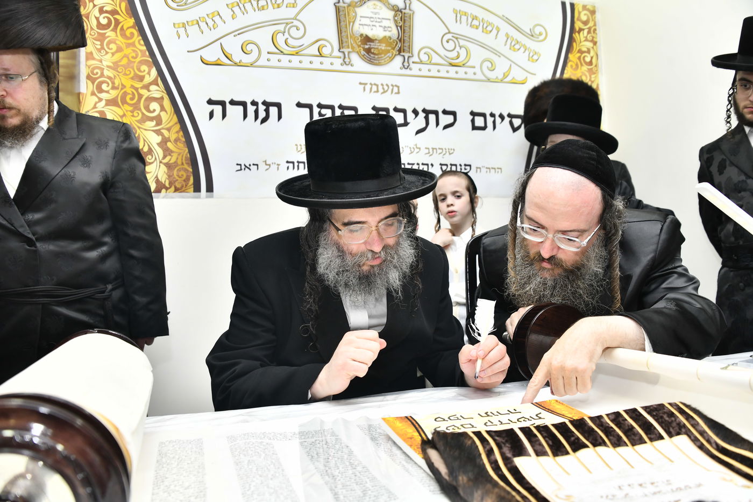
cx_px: 376
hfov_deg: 65.5
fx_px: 586
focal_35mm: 28
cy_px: 251
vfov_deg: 46.4
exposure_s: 1/160
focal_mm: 28
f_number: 5.6
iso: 800
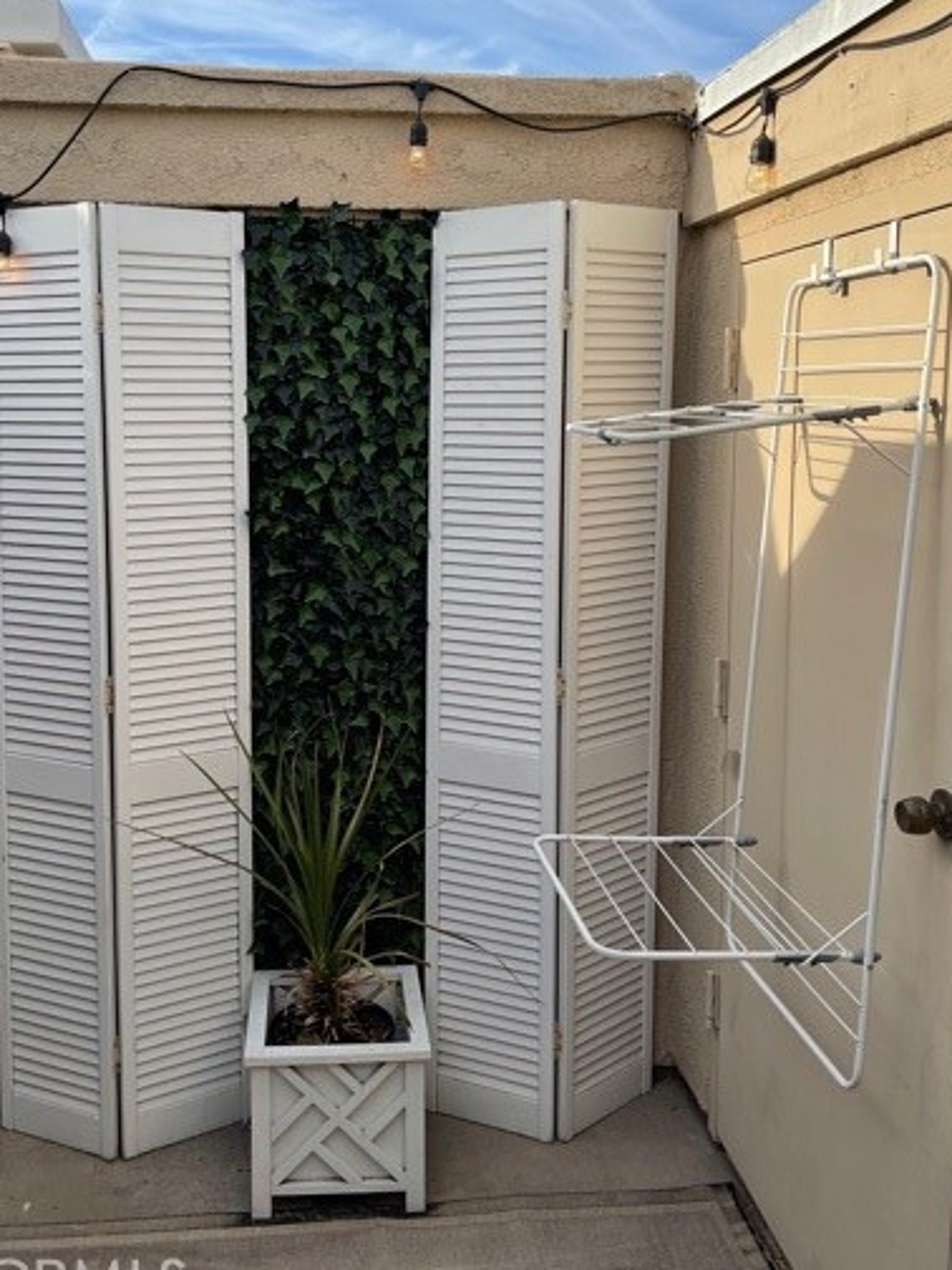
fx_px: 1210
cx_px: 403
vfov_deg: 55.0
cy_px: 512
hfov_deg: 42.8
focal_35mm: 33
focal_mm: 5.1
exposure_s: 1/2123
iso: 32
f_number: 1.6
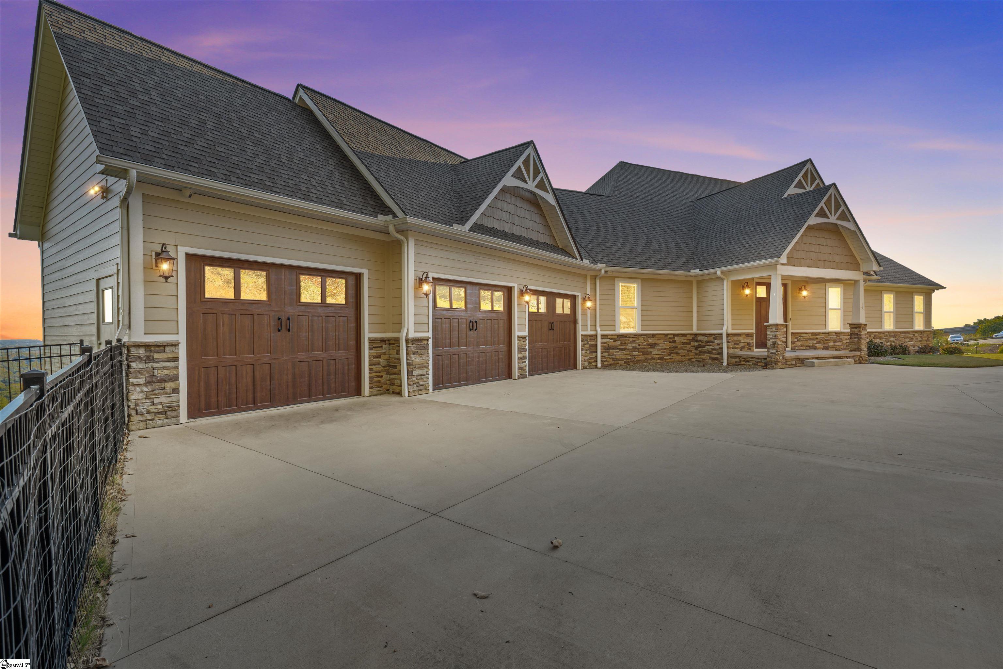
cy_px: 334
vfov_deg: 73.7
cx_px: 502
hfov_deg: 96.7
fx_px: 446
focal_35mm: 16
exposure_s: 1/40
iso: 100
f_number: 8
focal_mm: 16
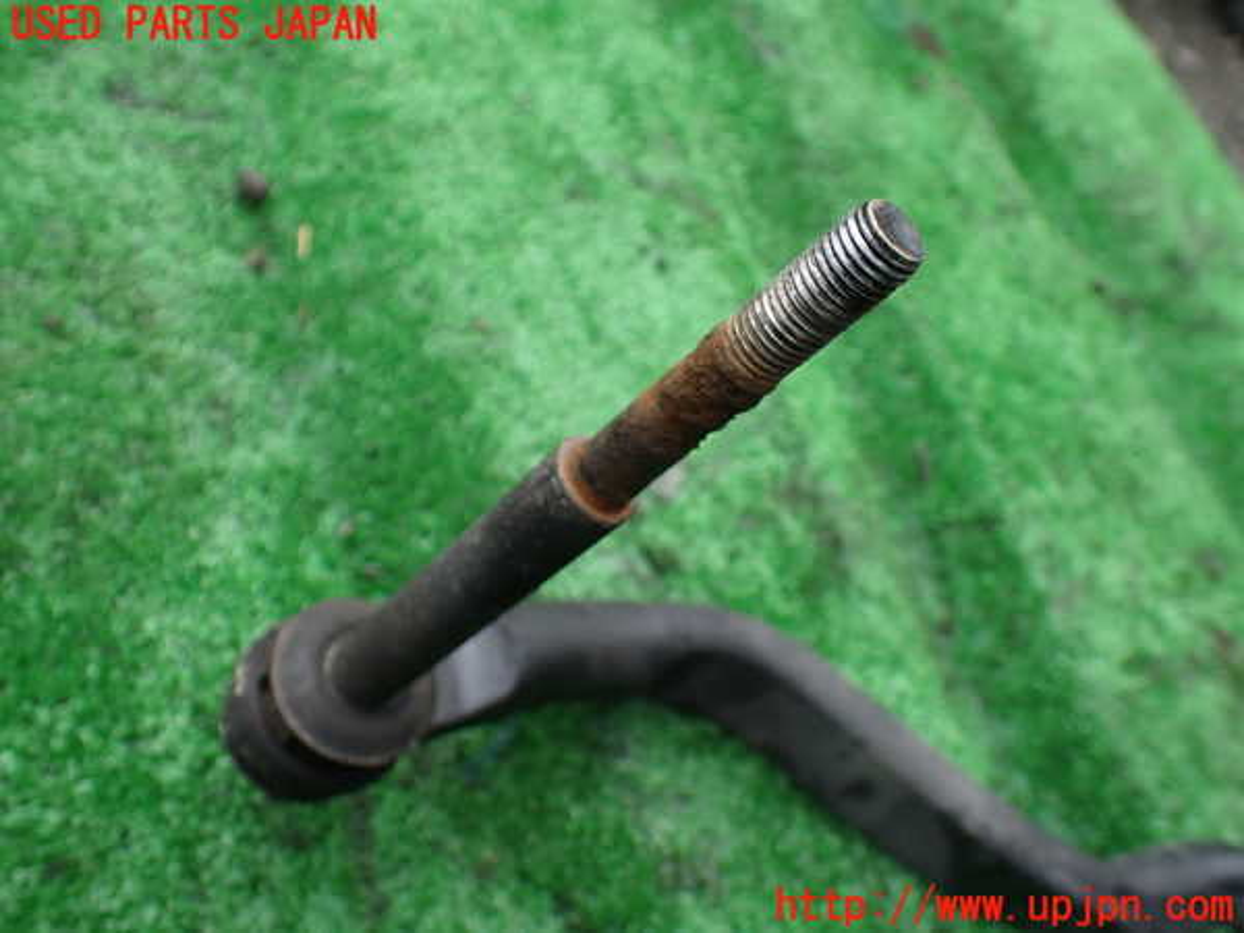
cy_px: 466
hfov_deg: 60.0
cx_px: 622
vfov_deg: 46.8
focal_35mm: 30
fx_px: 1078
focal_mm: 5.4
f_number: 2.3
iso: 100
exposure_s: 1/160
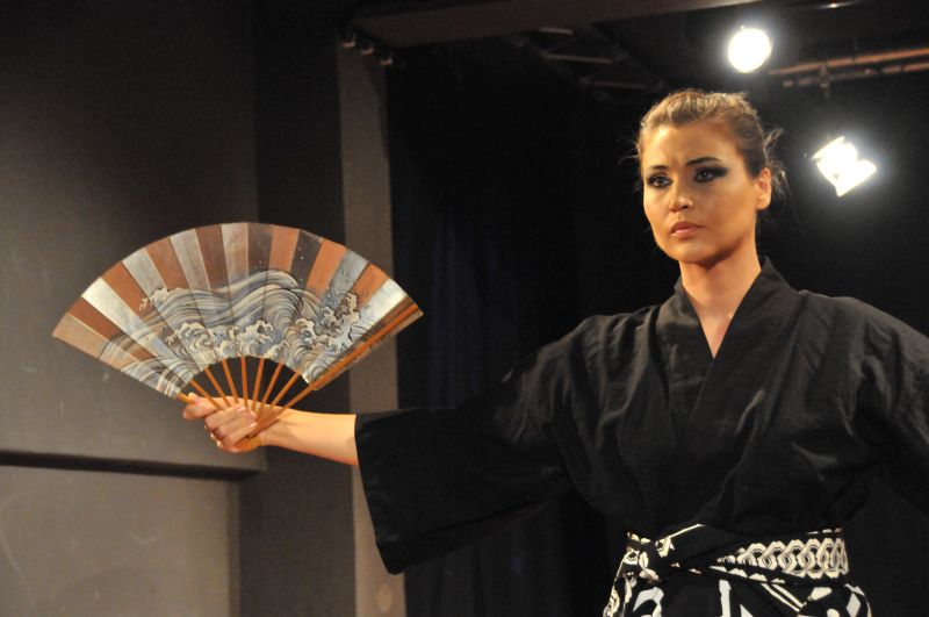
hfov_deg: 21.9
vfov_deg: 14.7
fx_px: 2397
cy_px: 308
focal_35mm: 93
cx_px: 464
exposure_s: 1/80
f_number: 4.8
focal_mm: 62
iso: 3200
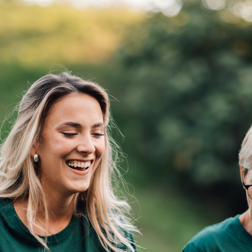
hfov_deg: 8.9
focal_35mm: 197
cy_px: 223
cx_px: 172
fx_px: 1623
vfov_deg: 8.8
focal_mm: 85
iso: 400
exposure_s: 1/1250
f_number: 1.8
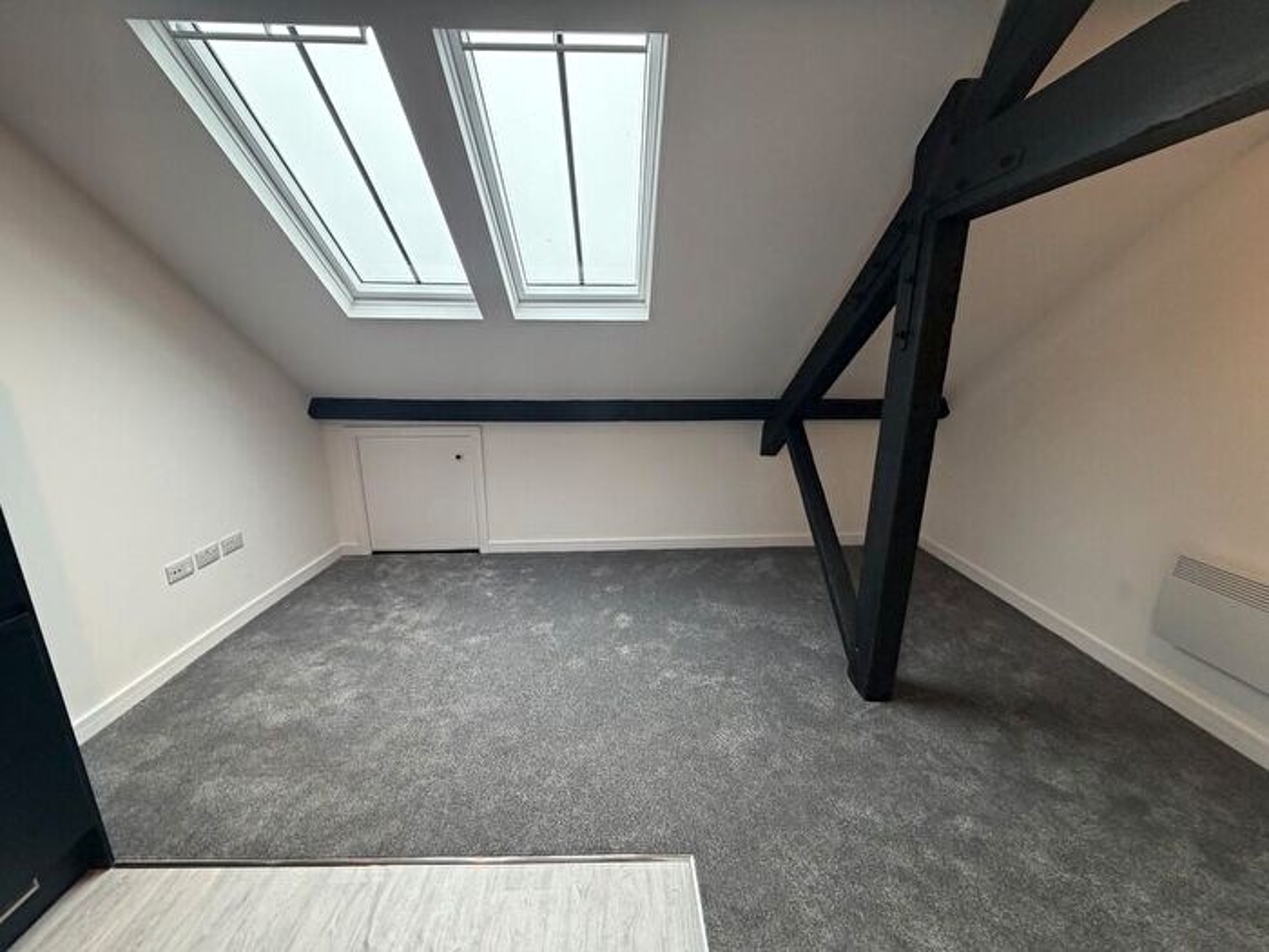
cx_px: 634
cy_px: 476
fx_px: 513
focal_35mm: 14
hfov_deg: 102.1
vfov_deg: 85.7
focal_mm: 2.22
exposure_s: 1/121
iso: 200
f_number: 2.2
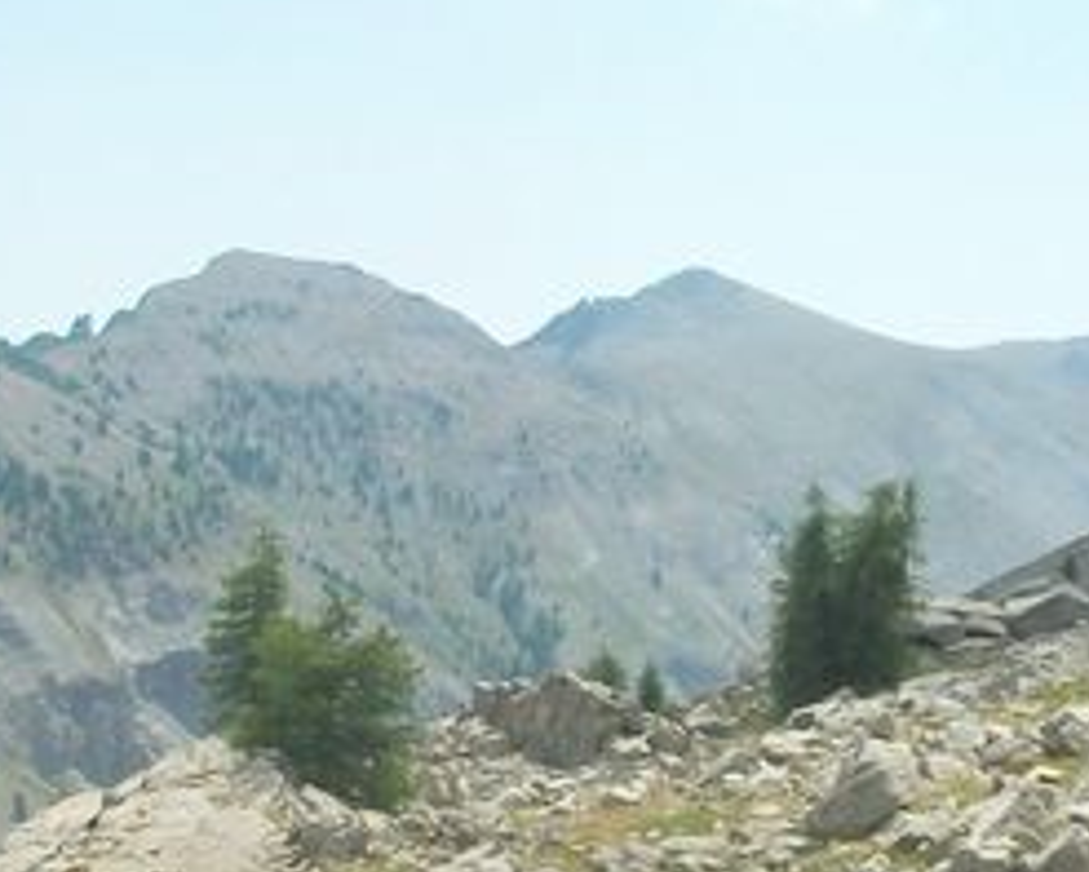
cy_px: 509
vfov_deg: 14.3
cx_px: 1071
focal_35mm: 108
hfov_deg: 17.4
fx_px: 3482
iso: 80
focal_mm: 5.7
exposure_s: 1/500
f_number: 5.5
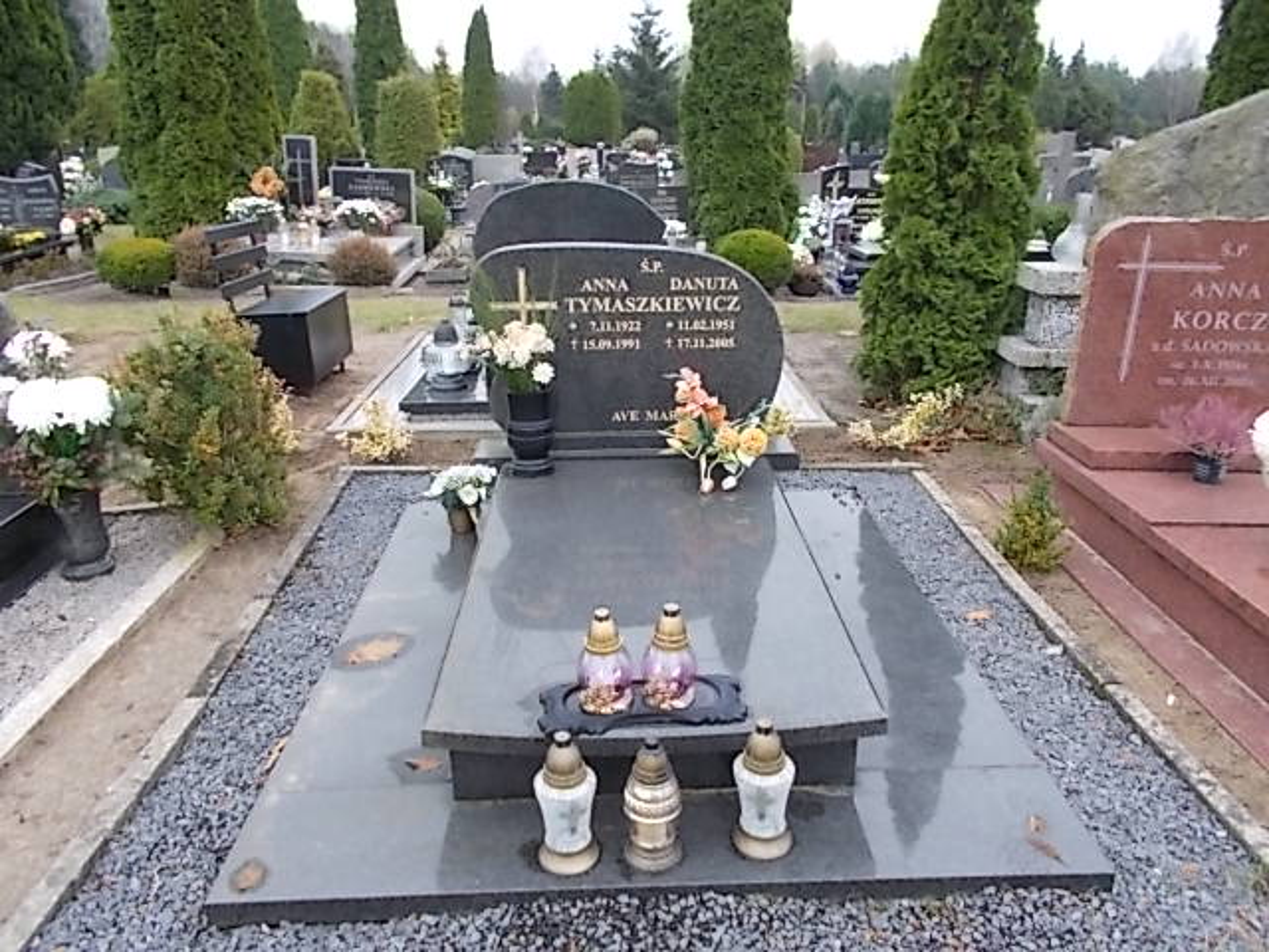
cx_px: 634
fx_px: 953
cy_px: 476
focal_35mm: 26
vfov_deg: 53.1
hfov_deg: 67.3
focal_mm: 4.6
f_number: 3.2
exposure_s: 1/25
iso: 125
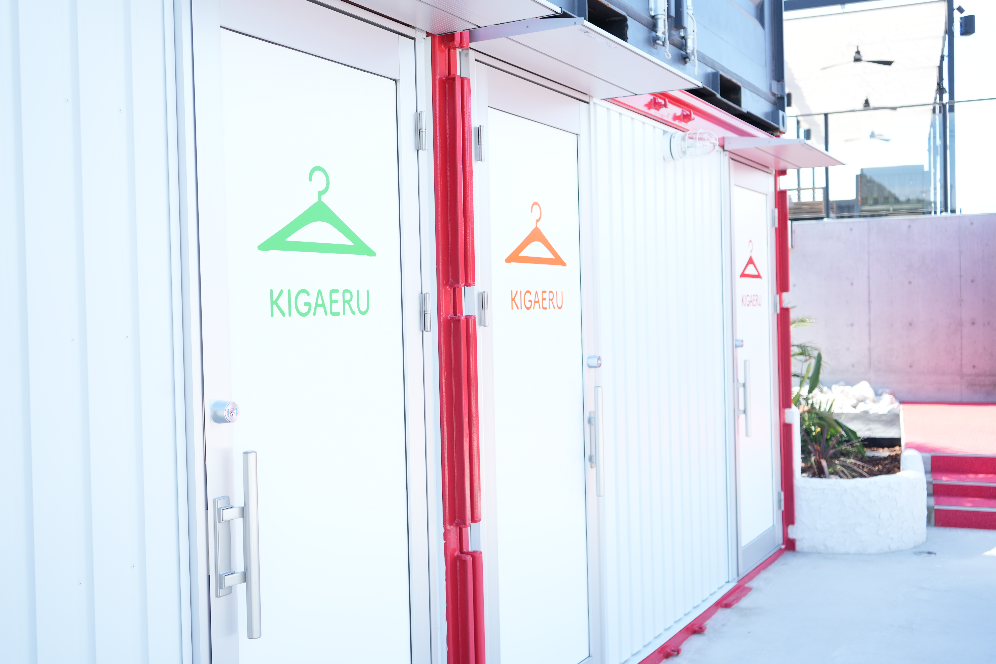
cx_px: 498
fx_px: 996
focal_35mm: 36
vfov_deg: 36.9
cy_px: 332
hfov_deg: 53.1
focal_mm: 36
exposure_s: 1/250
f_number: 4
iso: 250
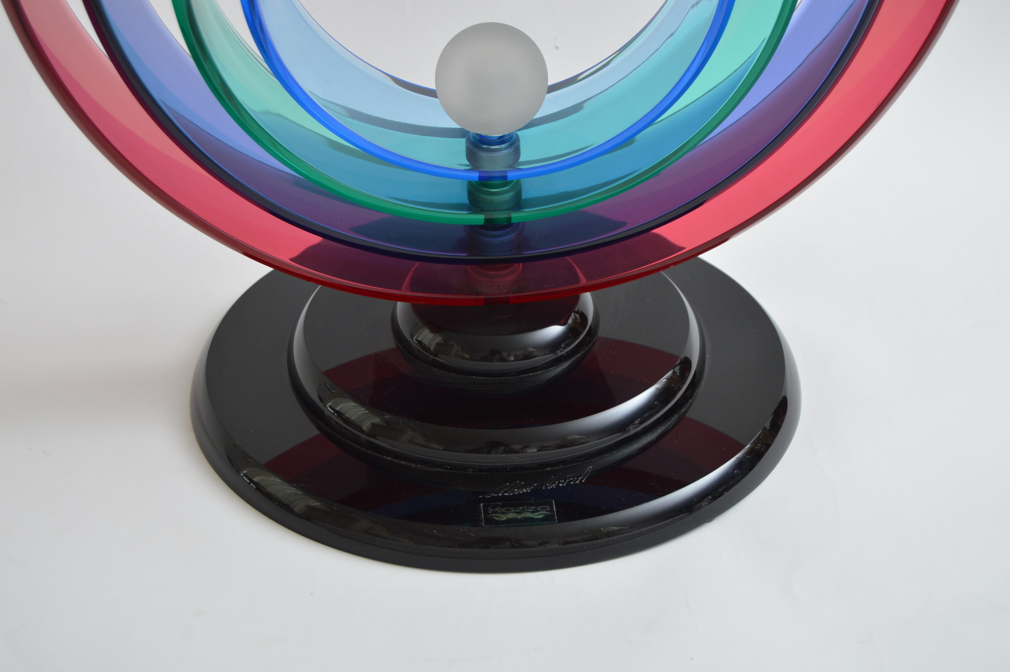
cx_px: 505
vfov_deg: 20.1
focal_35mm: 68
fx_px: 1892
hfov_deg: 29.9
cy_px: 336
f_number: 5.3
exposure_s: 1/160
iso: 200
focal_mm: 45
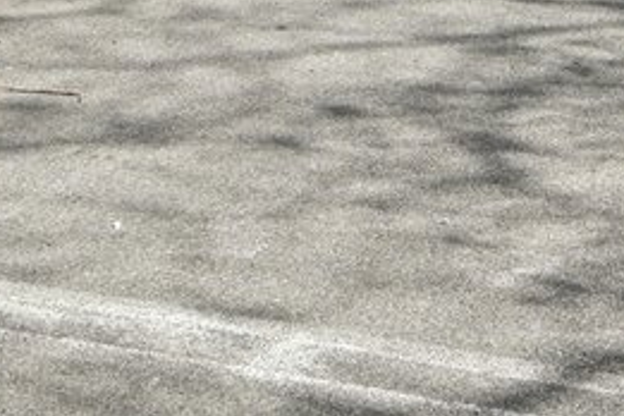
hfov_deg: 18.4
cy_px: -530
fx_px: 1907
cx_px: 504
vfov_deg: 10.9
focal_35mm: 110
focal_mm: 14
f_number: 9
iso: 100
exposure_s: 1/200
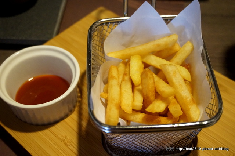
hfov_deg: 42.4
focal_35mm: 46
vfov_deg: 28.9
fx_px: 303
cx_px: 118
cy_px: 78
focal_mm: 31
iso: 3200
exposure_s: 1/60
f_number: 5
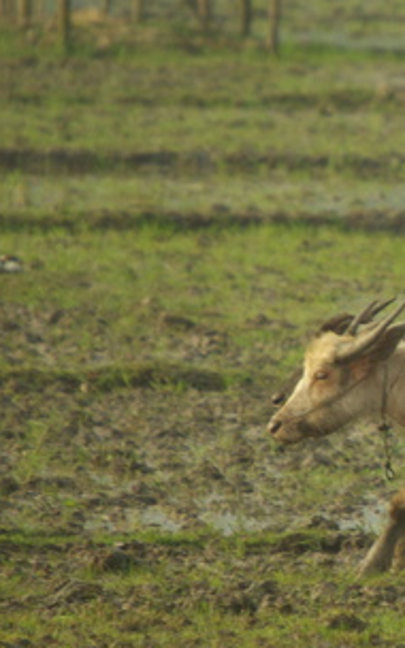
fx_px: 28380
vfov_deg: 1.3
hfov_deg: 0.8
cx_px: 569
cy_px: 385
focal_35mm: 1607
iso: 200
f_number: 6.7
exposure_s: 1/180
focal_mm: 500
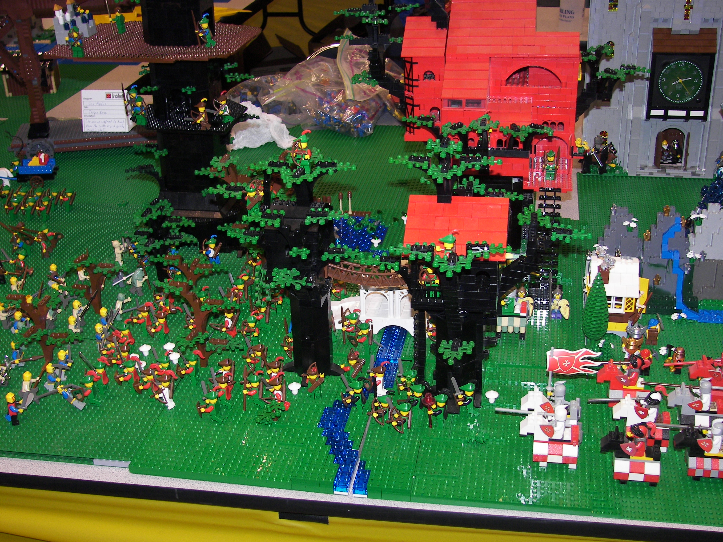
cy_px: 271
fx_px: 1003
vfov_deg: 30.3
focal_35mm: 48
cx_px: 362
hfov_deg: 39.7
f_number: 2.8
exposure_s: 1/30
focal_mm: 8
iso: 64
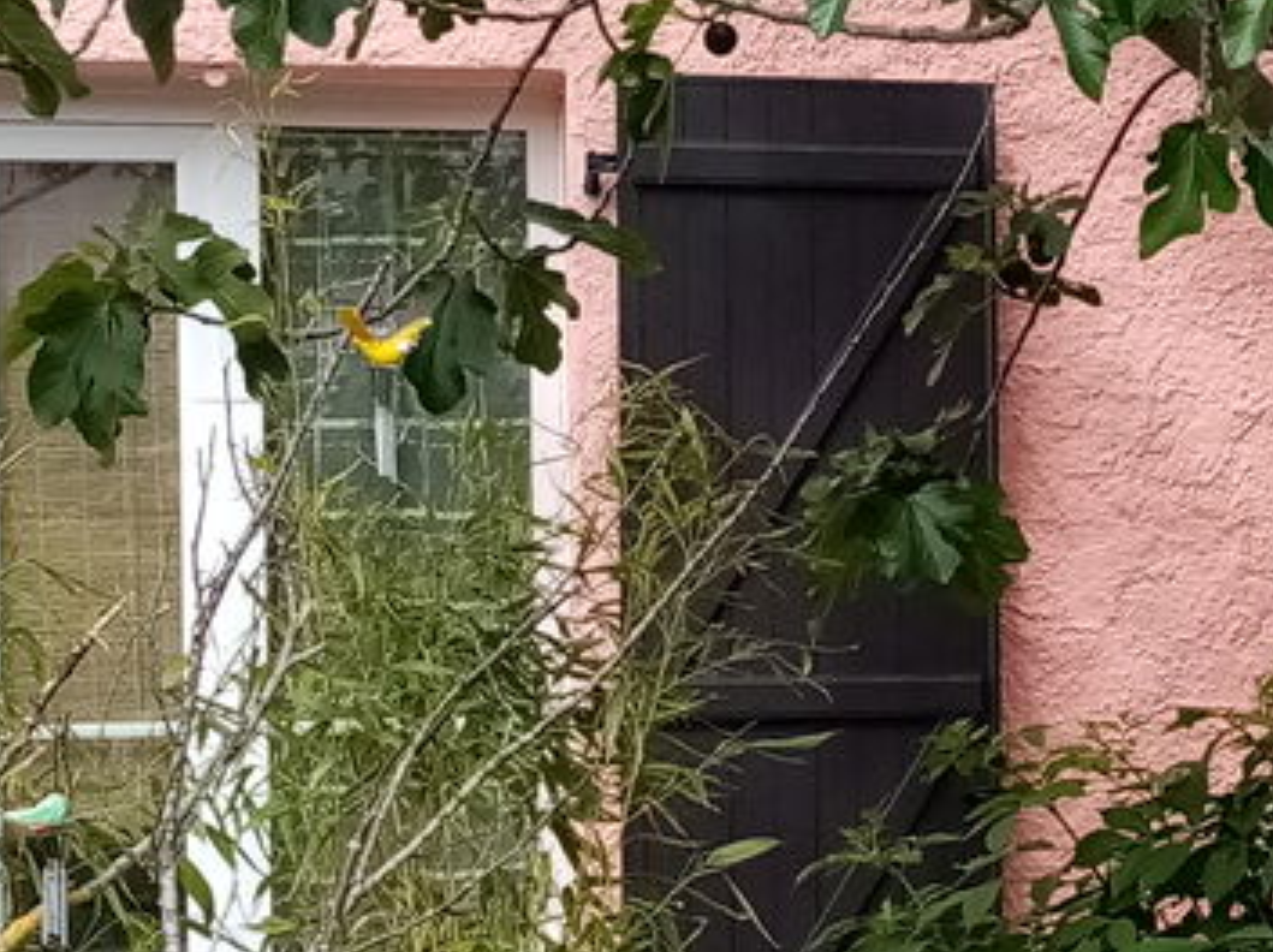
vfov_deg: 12.5
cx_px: 1594
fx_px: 4335
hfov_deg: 16.0
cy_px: 617
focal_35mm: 118
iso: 101
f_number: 1.8
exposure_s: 1/613
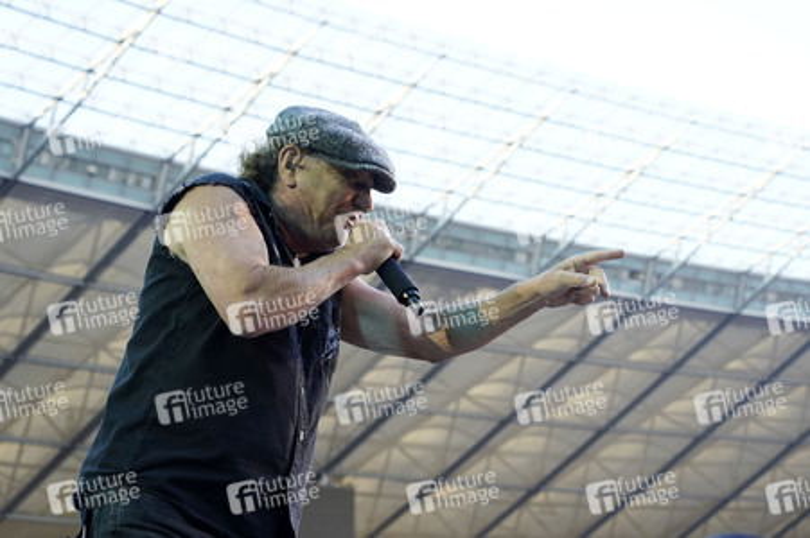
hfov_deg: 32.4
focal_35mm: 62
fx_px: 1394
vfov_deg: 21.9
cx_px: 405
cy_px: 269
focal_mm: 62
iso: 1600
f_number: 5
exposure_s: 1/400
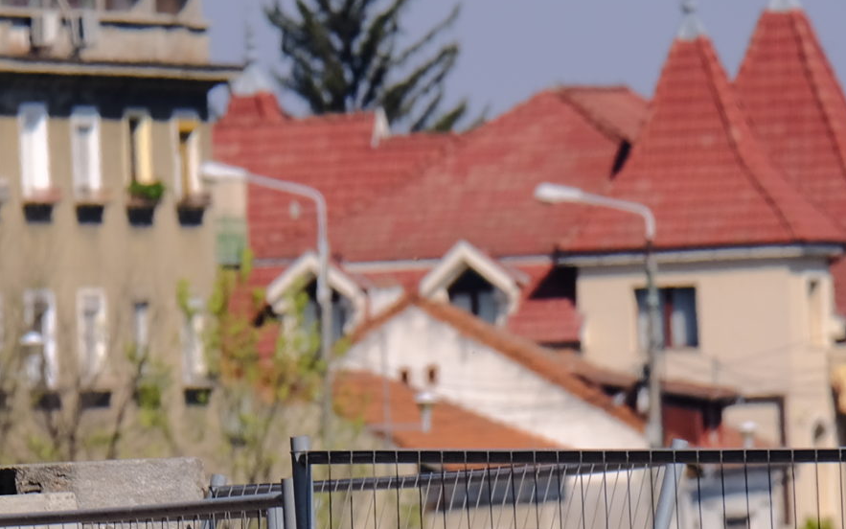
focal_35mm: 1020
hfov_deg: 2.1
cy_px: 776
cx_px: 381
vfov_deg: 1.3
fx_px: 23519
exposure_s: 1/400
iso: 200
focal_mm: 230
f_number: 8
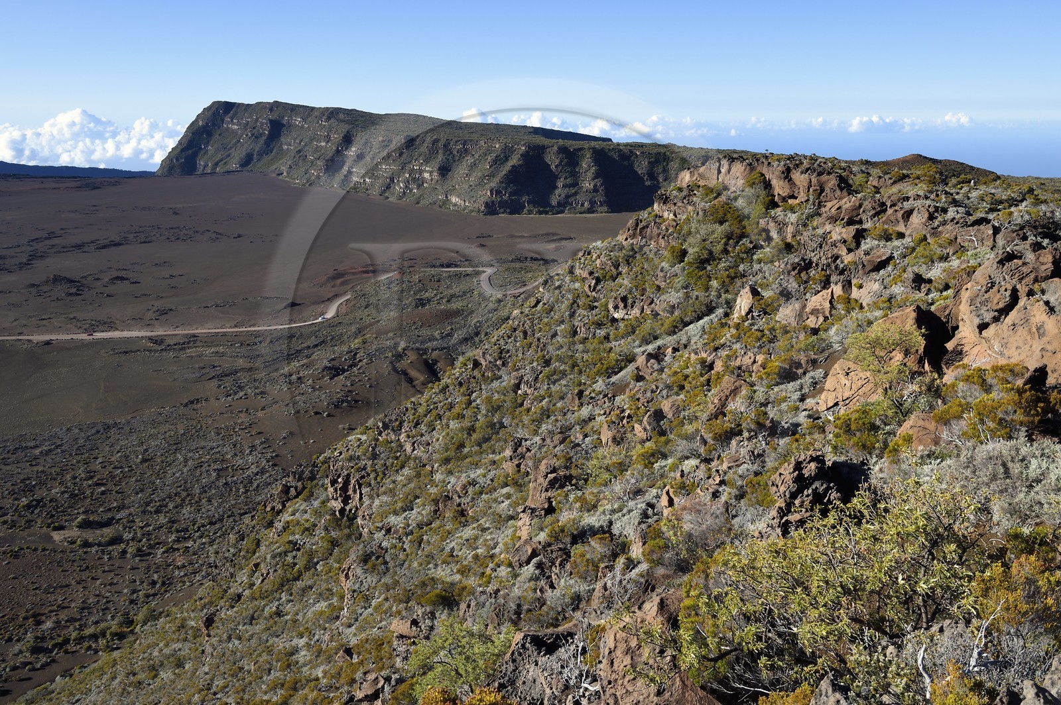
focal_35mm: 32
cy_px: 352
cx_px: 530
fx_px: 942
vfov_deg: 41.0
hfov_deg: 58.8
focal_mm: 32
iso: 200
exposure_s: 1/250
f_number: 13
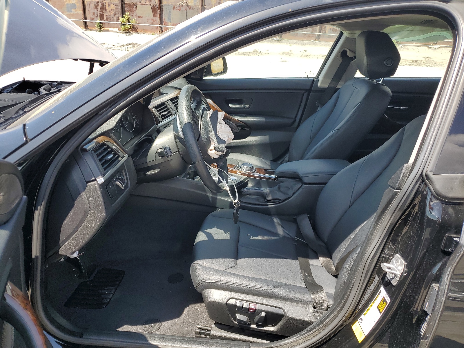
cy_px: 174
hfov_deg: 67.3
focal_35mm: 26
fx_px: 349
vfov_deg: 53.1
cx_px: 232
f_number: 1.5
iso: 50
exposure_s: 1/769
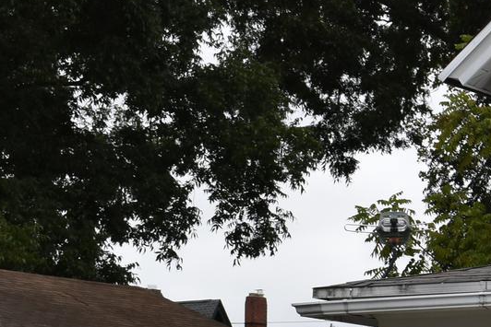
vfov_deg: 8.8
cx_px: 879
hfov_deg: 12.1
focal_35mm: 156
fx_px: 2127
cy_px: 336
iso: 320
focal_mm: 27
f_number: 8
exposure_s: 1/250
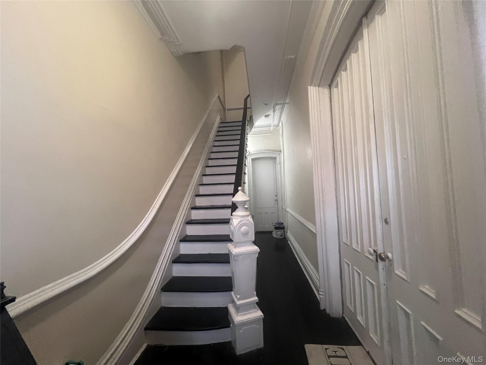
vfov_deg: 89.9
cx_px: 243
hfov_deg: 106.2
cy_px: 182
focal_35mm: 13
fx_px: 183
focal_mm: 1.57
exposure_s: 1/60
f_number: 1.8
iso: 640
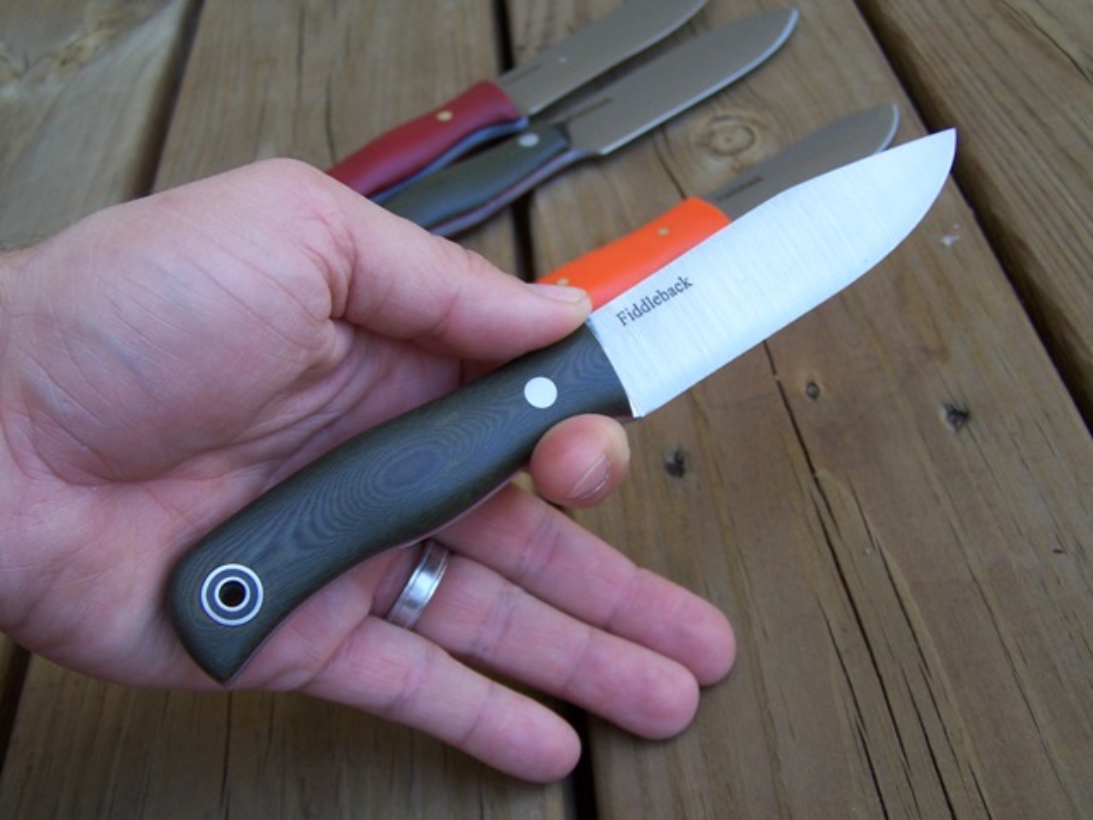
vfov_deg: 33.6
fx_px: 1358
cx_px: 546
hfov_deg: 43.9
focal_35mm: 43
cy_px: 410
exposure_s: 1/125
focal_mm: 7.1
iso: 80
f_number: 2.9
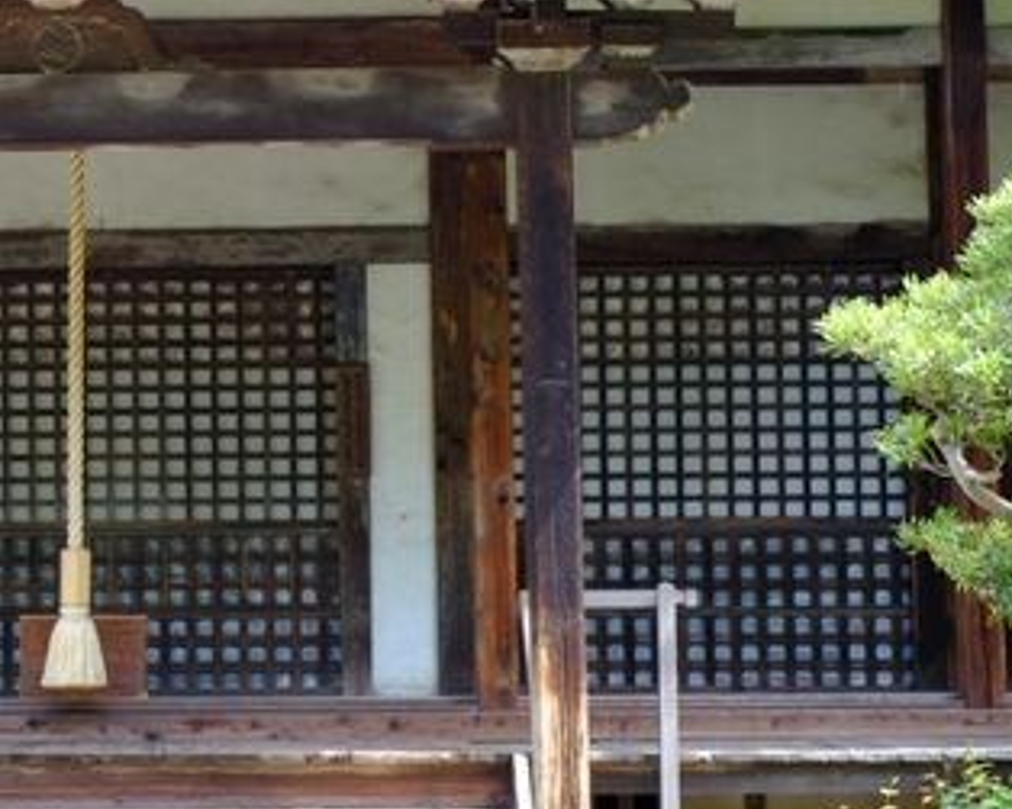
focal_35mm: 103
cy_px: 388
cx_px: 10
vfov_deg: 14.9
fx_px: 3084
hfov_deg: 18.2
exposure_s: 1/52
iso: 320
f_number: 5.6
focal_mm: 35
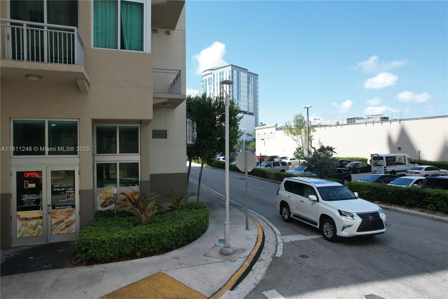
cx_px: 224
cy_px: 150
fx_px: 274
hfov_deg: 78.6
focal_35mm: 22
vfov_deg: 57.2
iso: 100
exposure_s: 1/1250
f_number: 2.8
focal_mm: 8.38
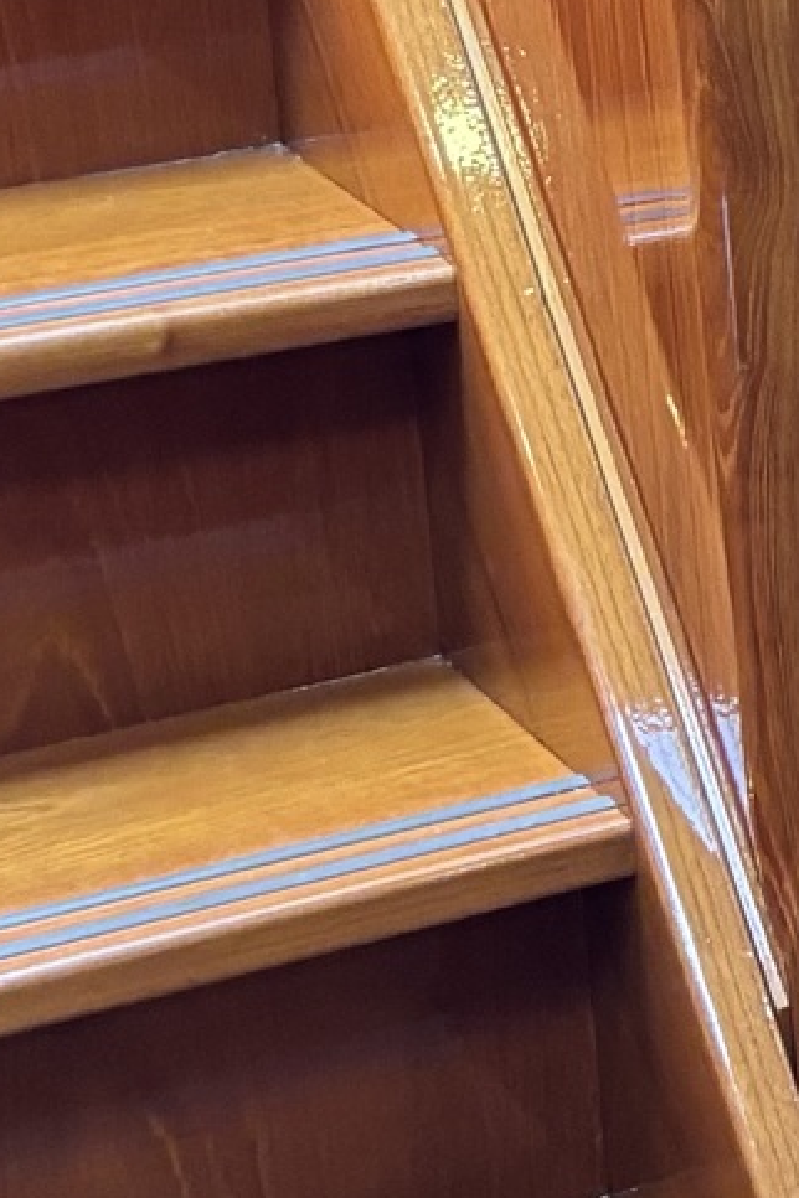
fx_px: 4660
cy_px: 81
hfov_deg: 7.4
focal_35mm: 140
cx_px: 3069
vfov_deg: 14.5
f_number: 1.6
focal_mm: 5.96
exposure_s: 1/33
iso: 400
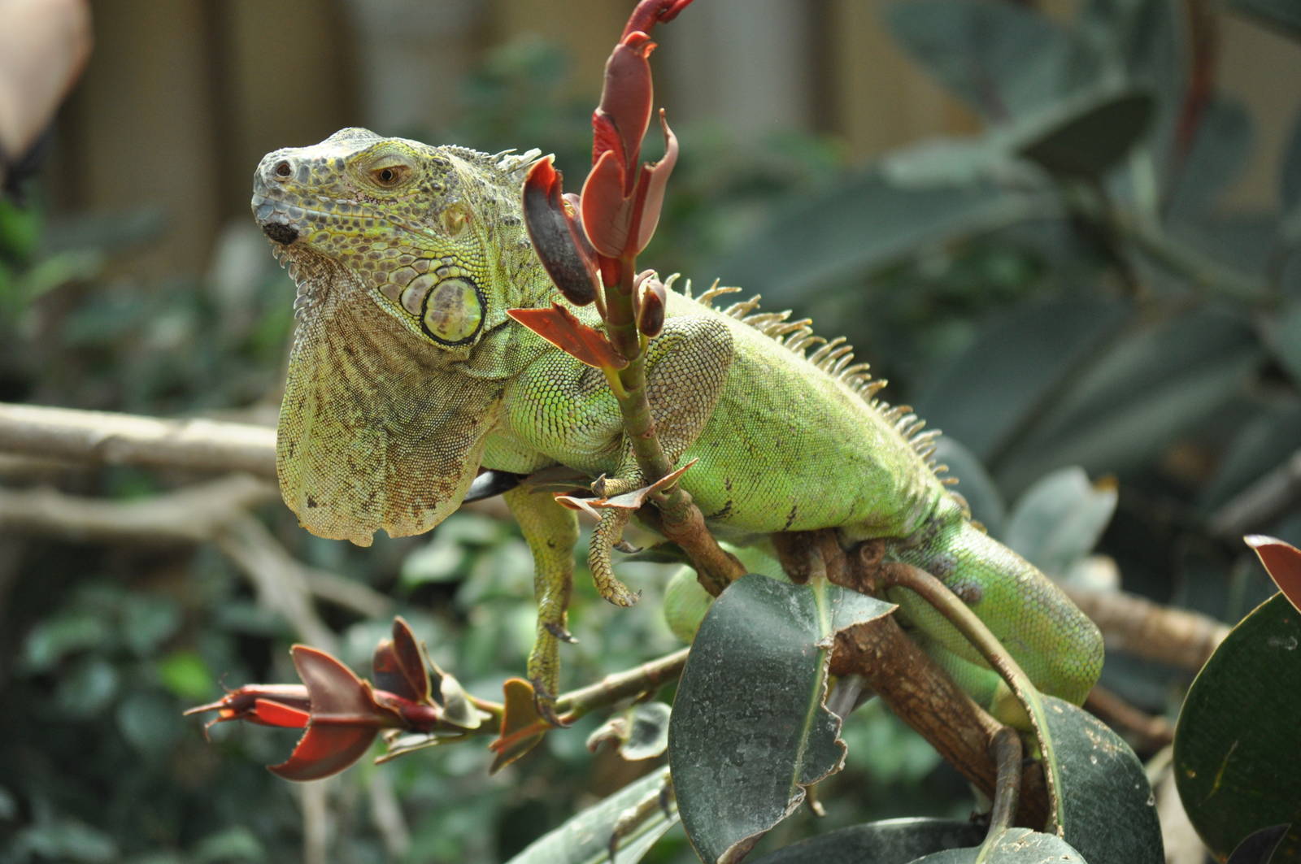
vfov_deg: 7.3
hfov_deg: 11.0
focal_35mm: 188
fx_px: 6768
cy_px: 432
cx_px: 650
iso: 500
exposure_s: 1/640
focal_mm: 125
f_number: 4.8
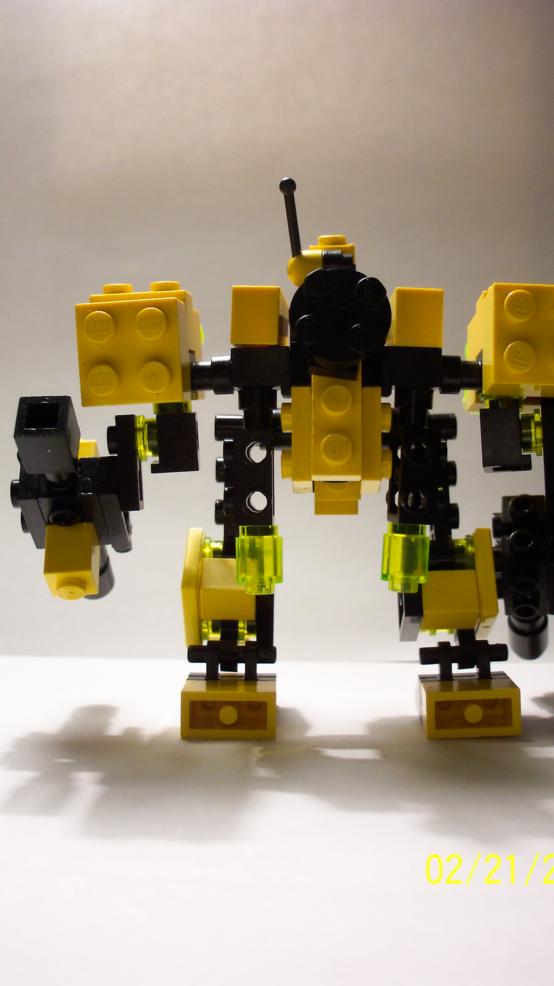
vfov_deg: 54.0
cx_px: 327
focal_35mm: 37
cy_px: 492
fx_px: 967
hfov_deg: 31.9
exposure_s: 1/45
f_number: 2.8
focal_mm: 7.5
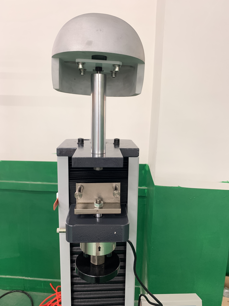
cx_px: 114
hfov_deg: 53.1
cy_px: 153
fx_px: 229
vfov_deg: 67.3
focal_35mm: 26
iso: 400
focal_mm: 4.25
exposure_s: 1/30
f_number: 1.8
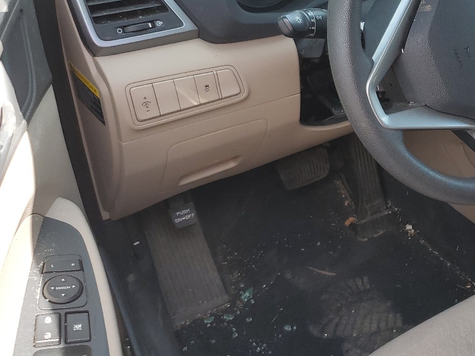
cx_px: 433
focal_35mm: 52
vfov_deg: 28.0
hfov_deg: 34.6
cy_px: 154
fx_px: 714
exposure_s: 1/417
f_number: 1.5
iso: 50
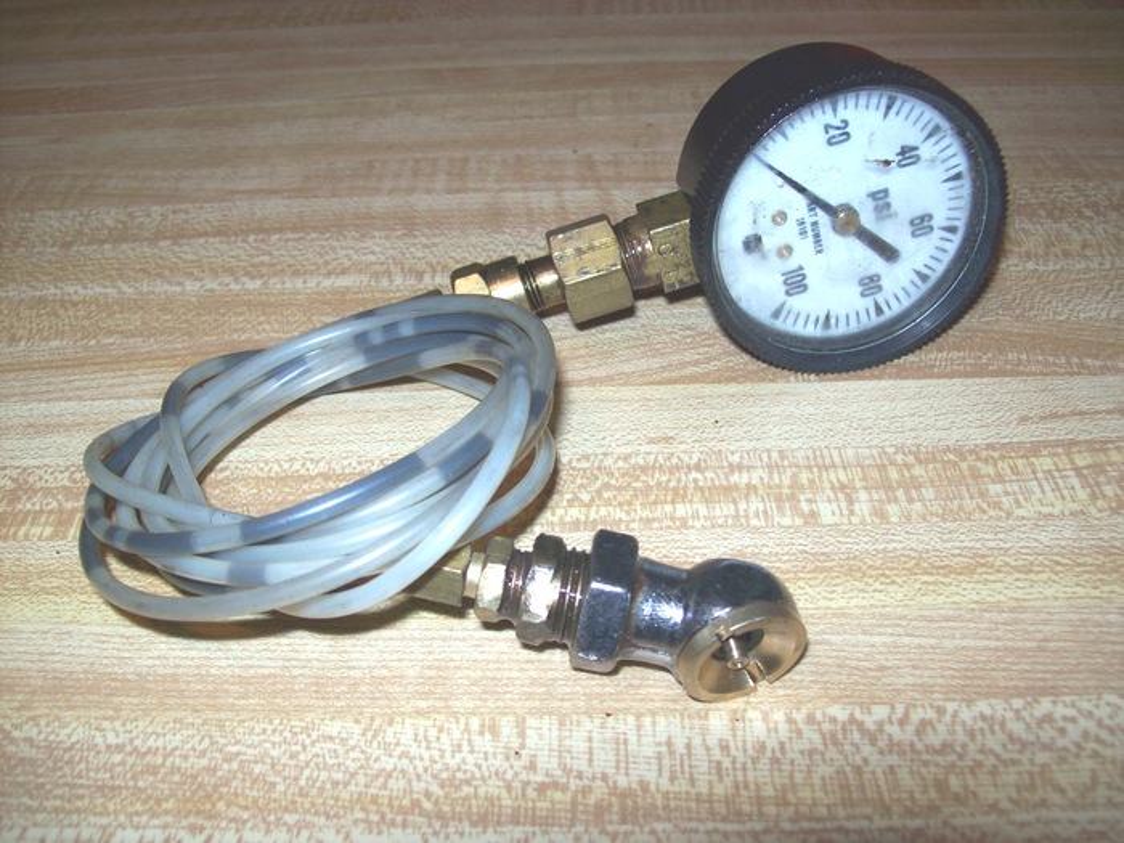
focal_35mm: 36
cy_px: 422
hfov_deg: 51.4
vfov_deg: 39.7
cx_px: 562
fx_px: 1169
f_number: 2.7
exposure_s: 1/64
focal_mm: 6
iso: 80
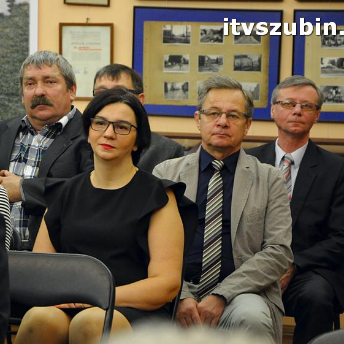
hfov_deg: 8.6
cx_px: 129
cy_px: 171
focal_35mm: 203
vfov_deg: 8.6
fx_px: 2278
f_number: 5.6
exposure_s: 1/80
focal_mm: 105
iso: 2500
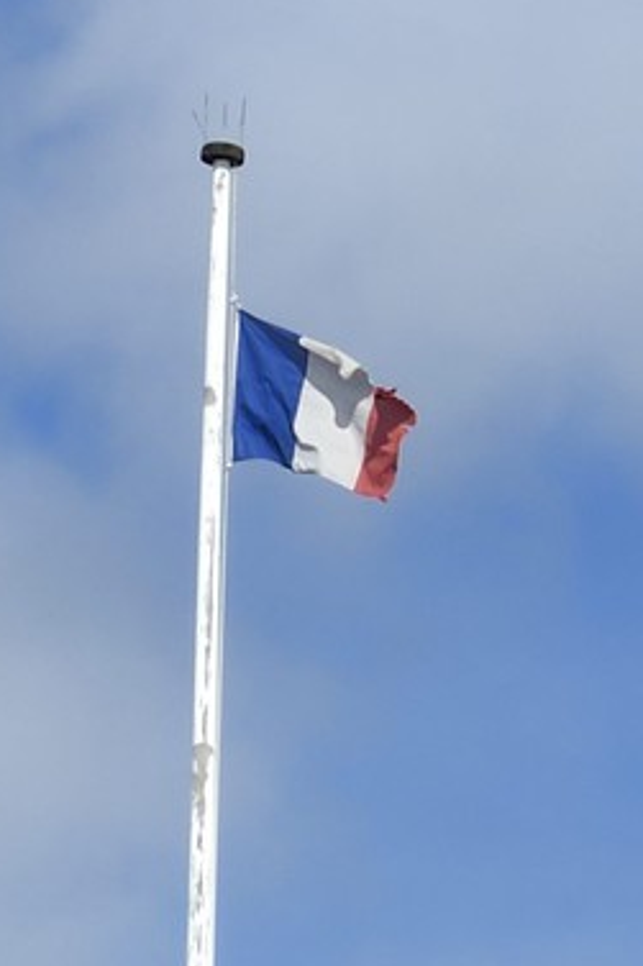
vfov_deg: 4.5
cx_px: 889
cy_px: 2693
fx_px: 11959
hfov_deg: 3.1
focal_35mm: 446
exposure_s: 1/400
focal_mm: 70
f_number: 13
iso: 200
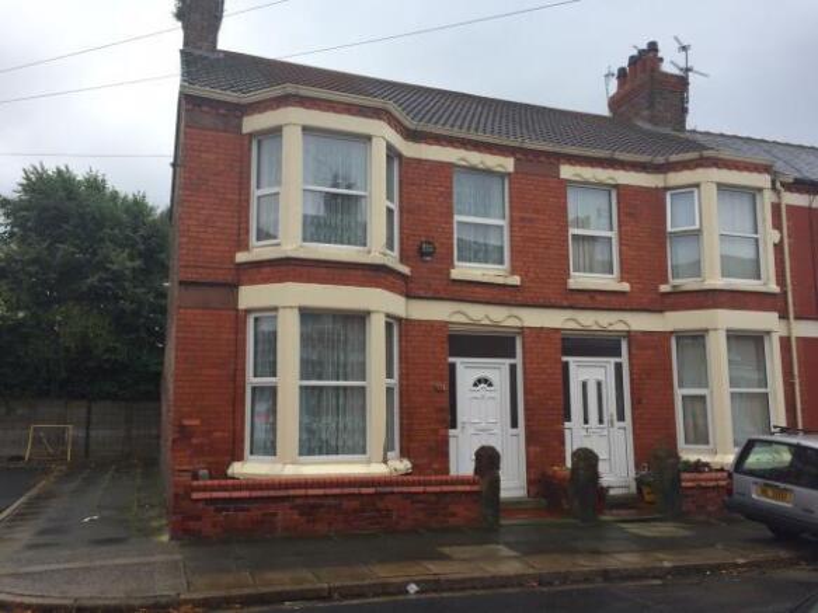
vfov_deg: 48.2
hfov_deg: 61.7
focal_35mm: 29
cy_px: 306
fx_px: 685
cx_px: 409
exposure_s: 1/1068
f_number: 2.2
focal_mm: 4.15
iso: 32
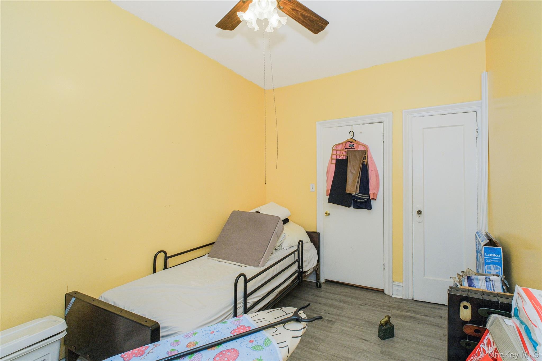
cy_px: 180
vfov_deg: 77.3
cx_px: 271
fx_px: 226
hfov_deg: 100.4
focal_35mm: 15
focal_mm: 10
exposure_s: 1/60
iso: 640
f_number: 8
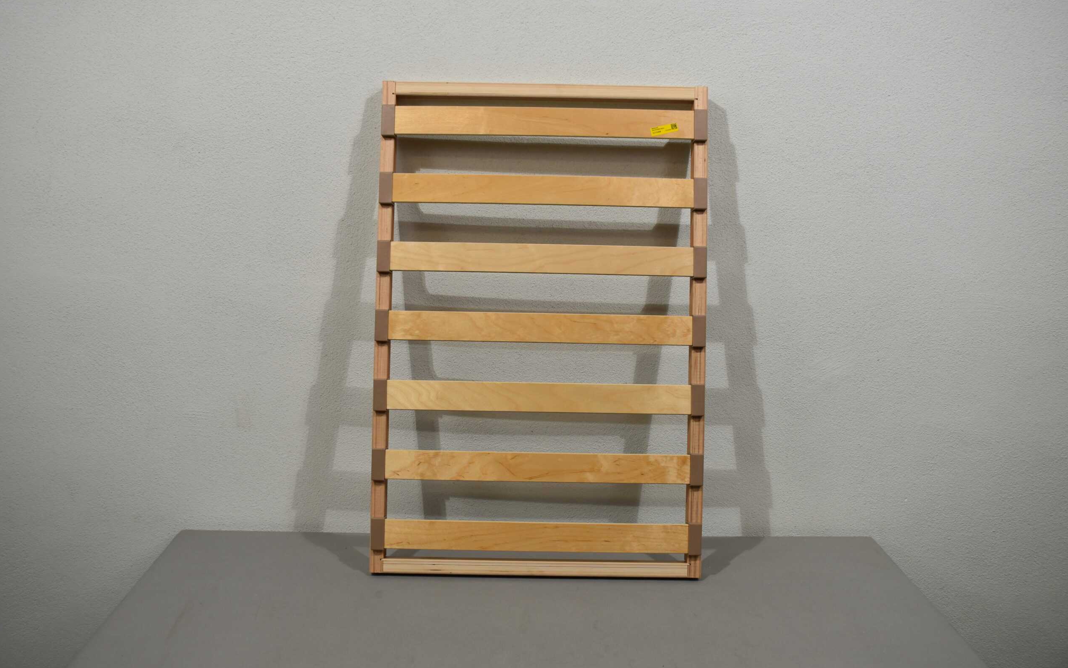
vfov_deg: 37.3
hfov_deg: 56.7
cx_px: 536
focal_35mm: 34
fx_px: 990
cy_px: 336
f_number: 5.6
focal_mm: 22
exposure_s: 1/125
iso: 320
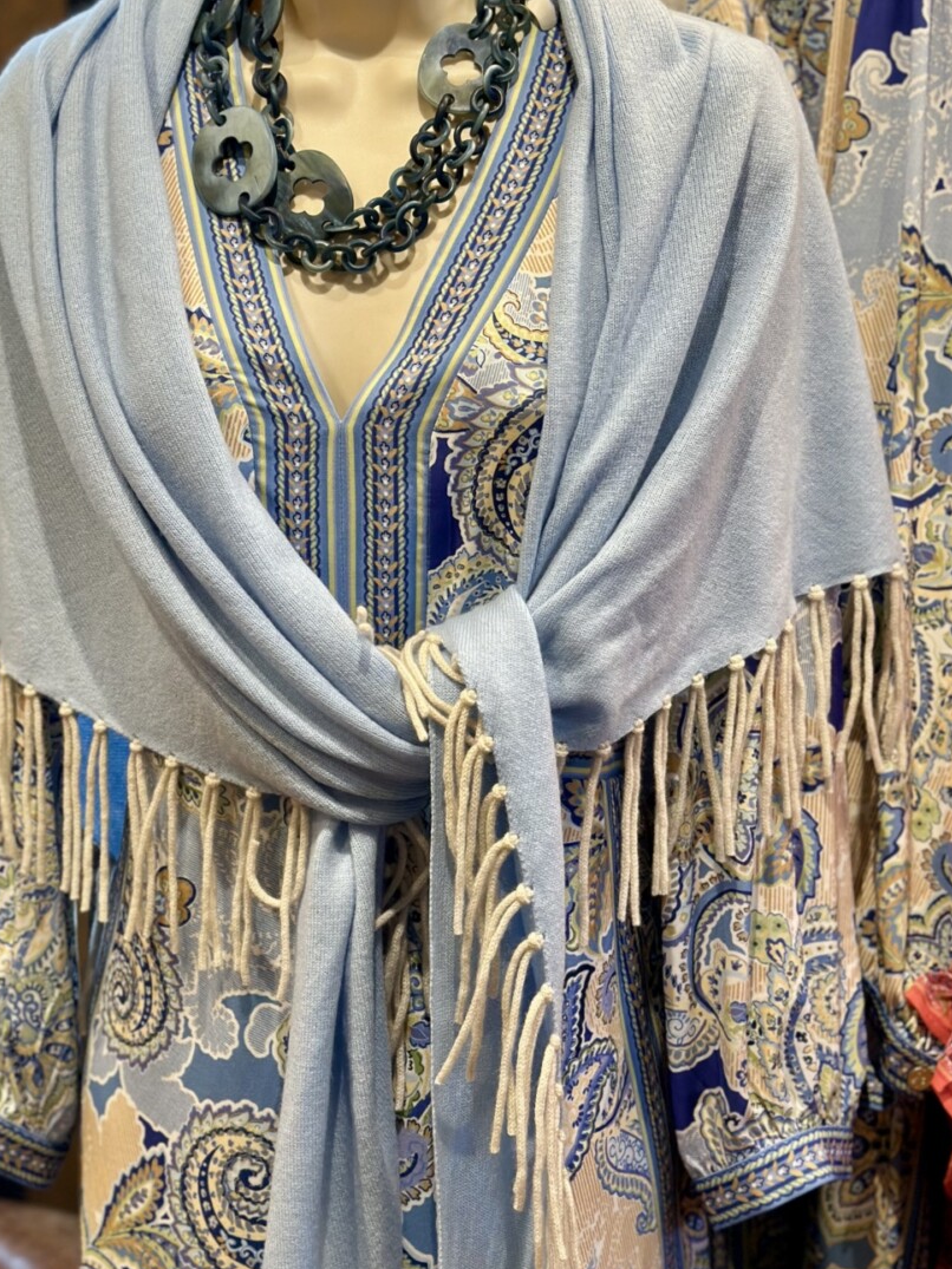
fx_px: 2457
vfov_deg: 29.0
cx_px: 315
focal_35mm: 67
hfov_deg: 21.8
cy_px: 601
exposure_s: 1/100
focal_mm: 6.86
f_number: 1.78
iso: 80
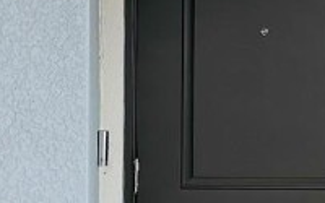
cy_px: 141
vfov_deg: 9.3
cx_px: 140
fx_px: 1249
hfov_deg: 14.8
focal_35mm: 141
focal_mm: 5.7
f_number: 1.5
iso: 50
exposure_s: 1/1058
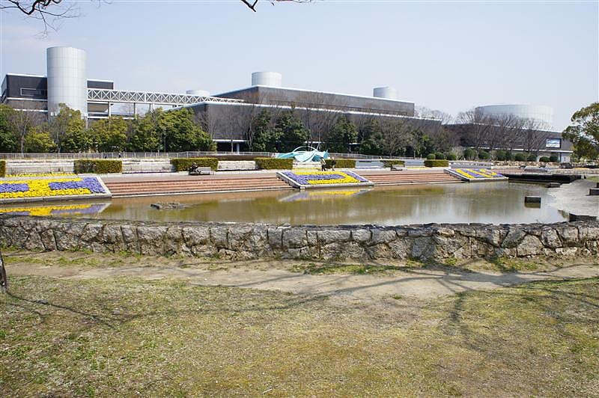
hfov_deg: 67.4
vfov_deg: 47.9
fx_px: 449
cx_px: 300
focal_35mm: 27
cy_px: 199
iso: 320
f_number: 11
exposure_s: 1/250
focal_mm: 18
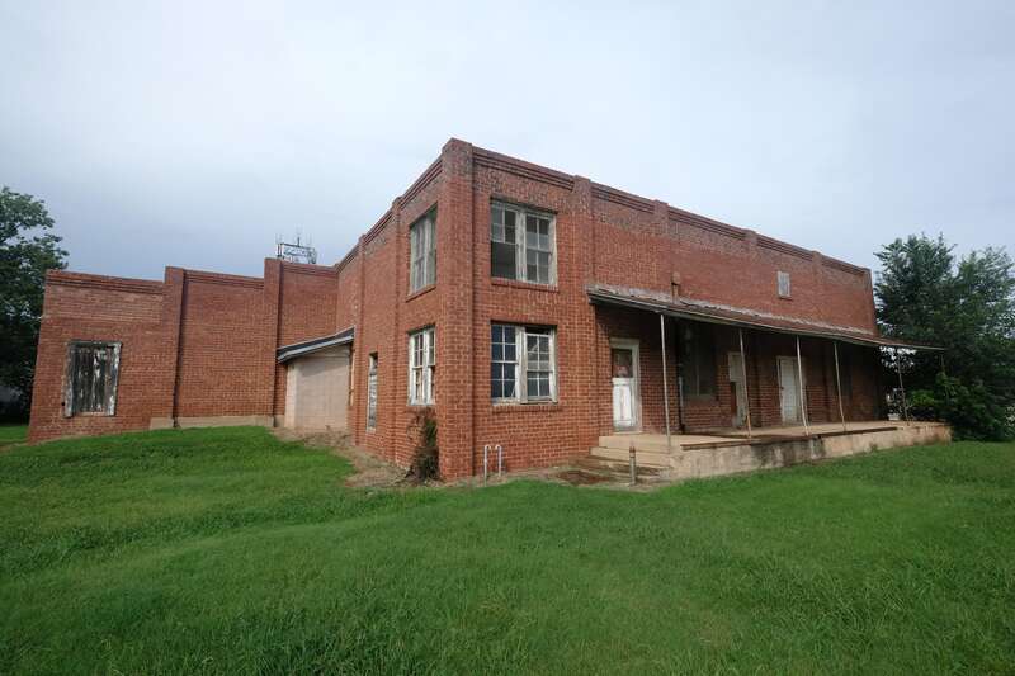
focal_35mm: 16
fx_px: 451
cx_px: 508
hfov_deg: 96.7
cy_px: 338
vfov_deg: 73.7
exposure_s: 1/550
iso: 200
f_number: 7.1
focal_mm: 10.5
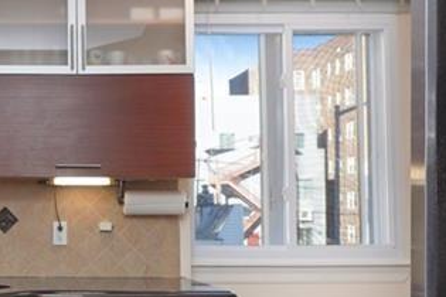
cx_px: 10
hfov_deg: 34.1
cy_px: 177
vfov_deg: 25.2
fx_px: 664
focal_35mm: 54
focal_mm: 11
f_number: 4
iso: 125
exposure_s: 1/160
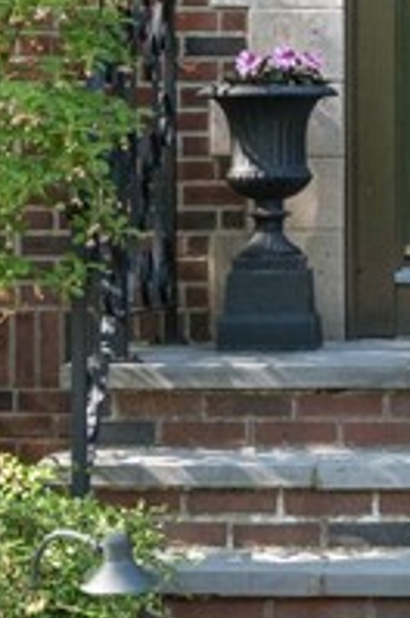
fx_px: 2811
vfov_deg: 12.2
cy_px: -146
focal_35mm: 164
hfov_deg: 8.2
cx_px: 578
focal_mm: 20
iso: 640
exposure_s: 1/50
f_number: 14
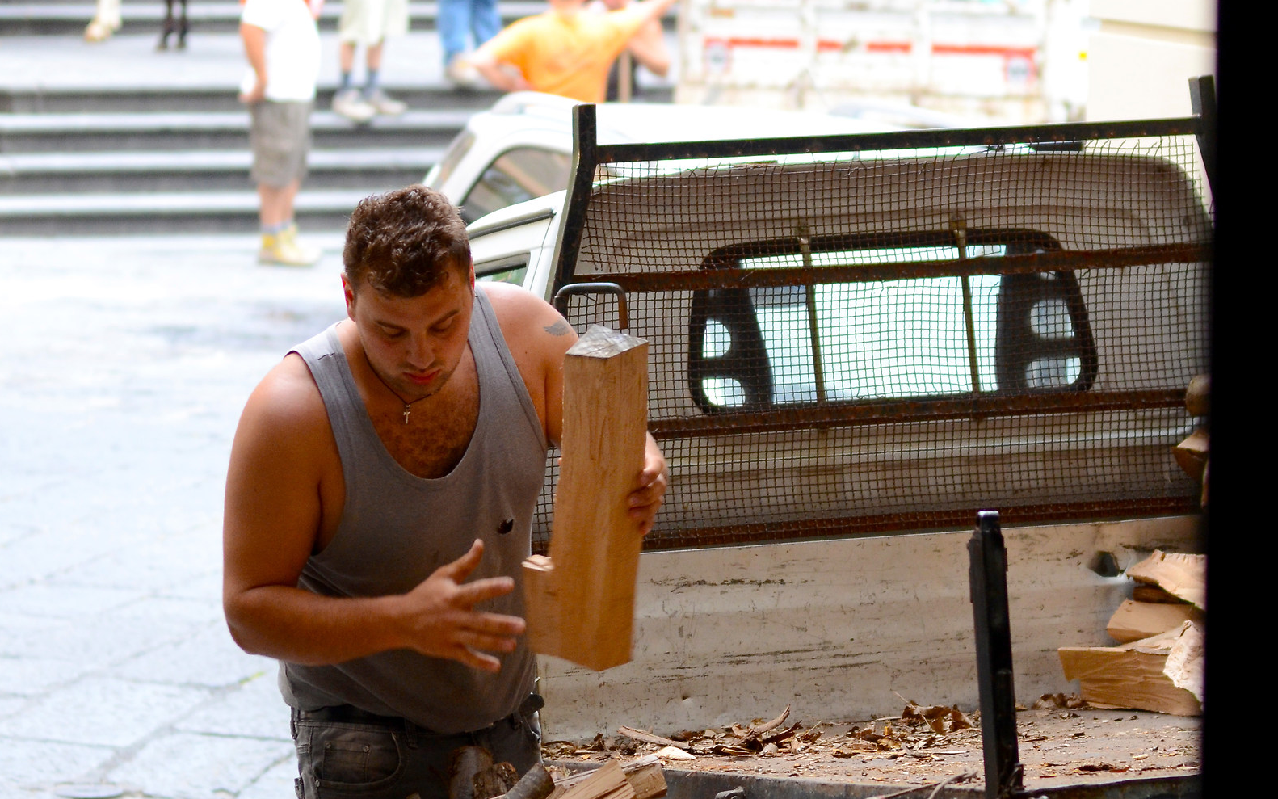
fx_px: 5643
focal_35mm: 162
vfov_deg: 8.1
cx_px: 637
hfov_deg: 12.9
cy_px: 515
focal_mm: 70
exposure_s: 1/100
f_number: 2.8
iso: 800
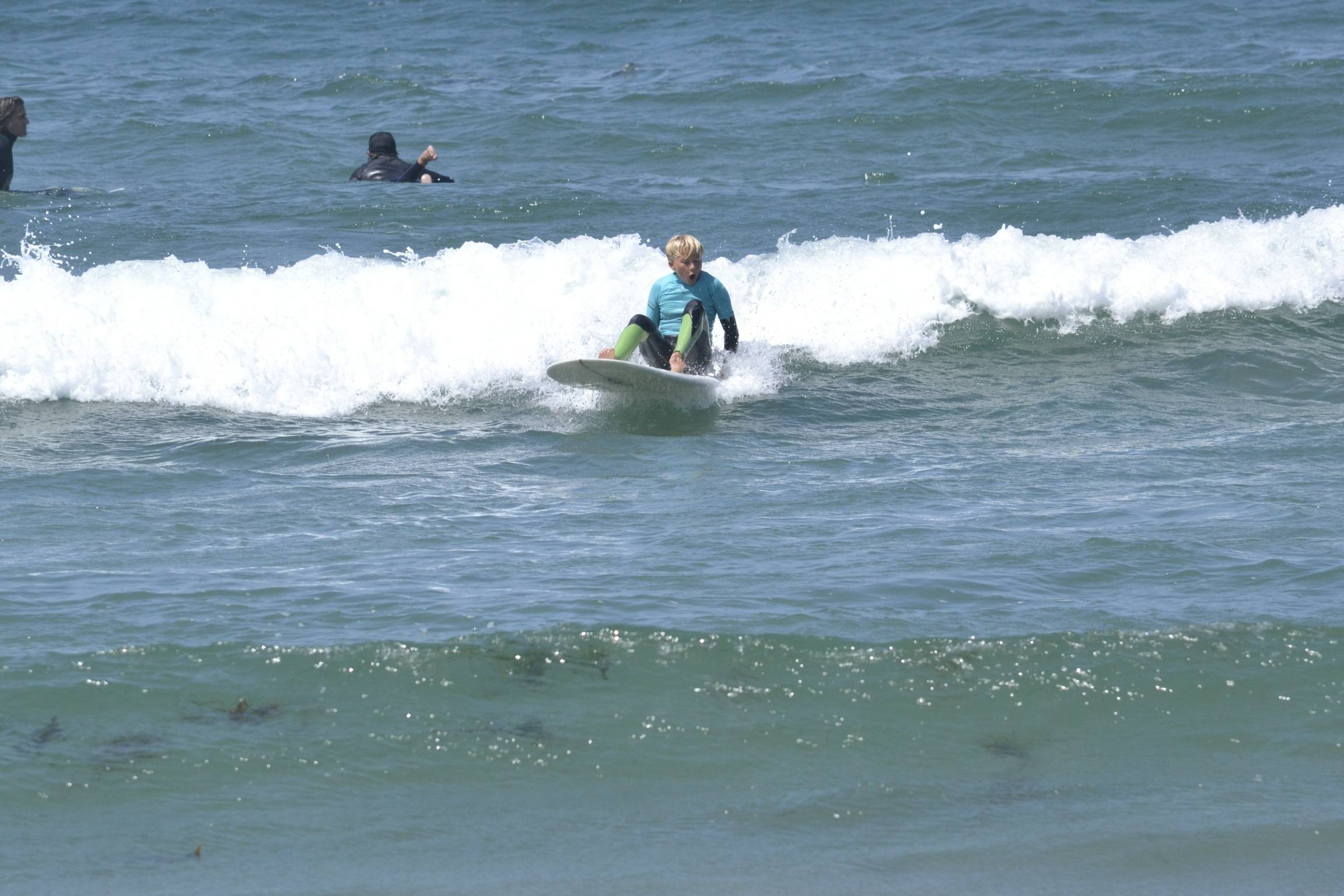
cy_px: 448
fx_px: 16799
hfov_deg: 4.6
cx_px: 672
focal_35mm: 450
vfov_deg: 3.1
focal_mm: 300
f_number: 10
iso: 800
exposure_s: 1/2000
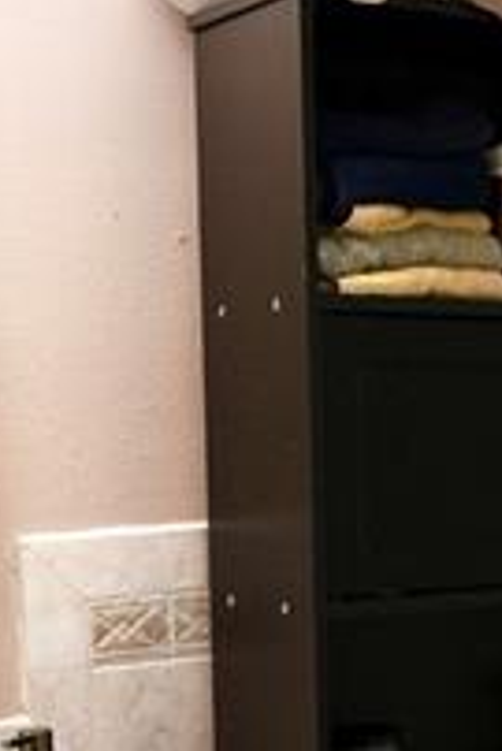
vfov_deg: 24.2
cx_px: 506
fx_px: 1733
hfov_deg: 16.1
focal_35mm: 83
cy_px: 554
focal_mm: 14
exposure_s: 1/160
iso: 640
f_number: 2.8
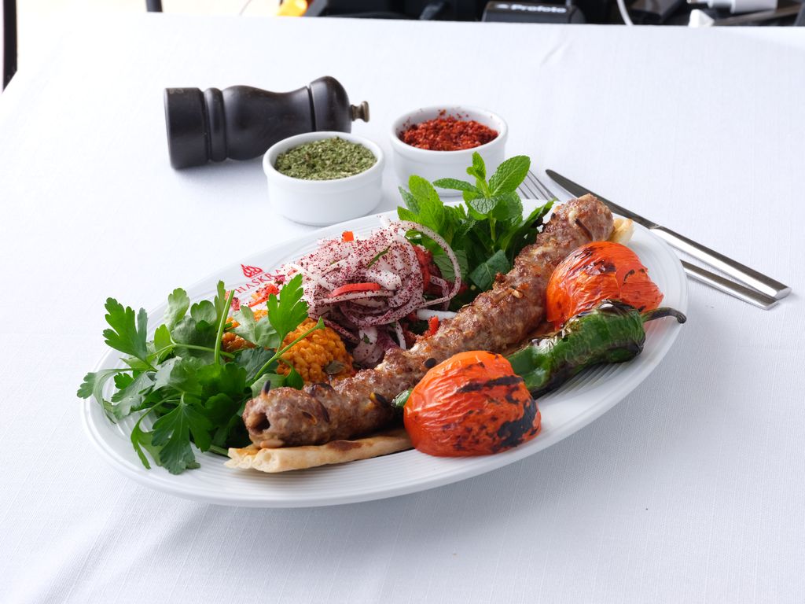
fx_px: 2209
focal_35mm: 95
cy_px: 302
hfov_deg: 20.7
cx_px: 402
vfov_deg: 15.6
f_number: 18
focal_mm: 120
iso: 1600
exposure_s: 1/125
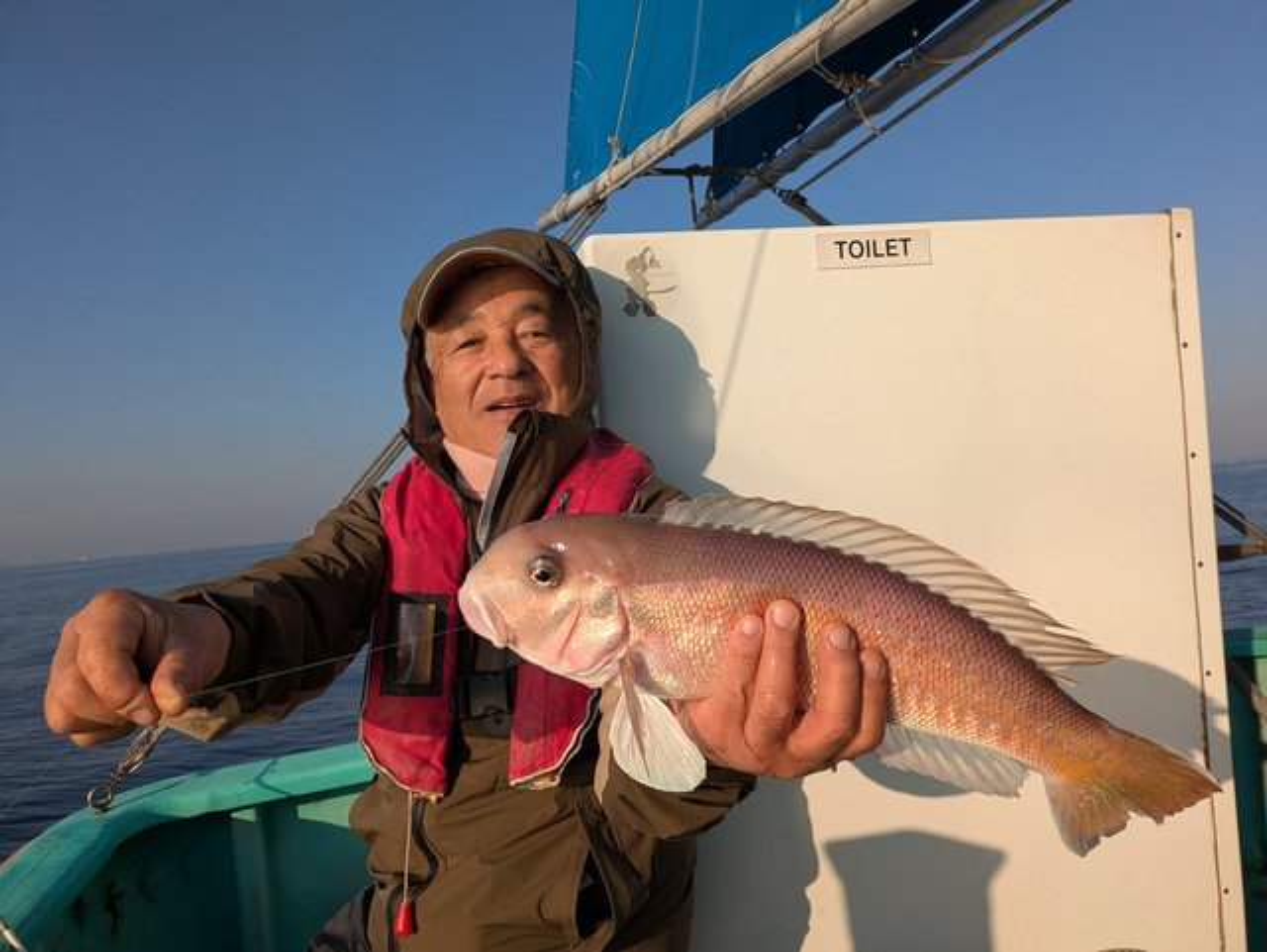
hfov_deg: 69.4
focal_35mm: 25
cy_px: 476
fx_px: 916
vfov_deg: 54.9
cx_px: 634
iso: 49
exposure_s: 1/2959
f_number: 1.89
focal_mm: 5.43
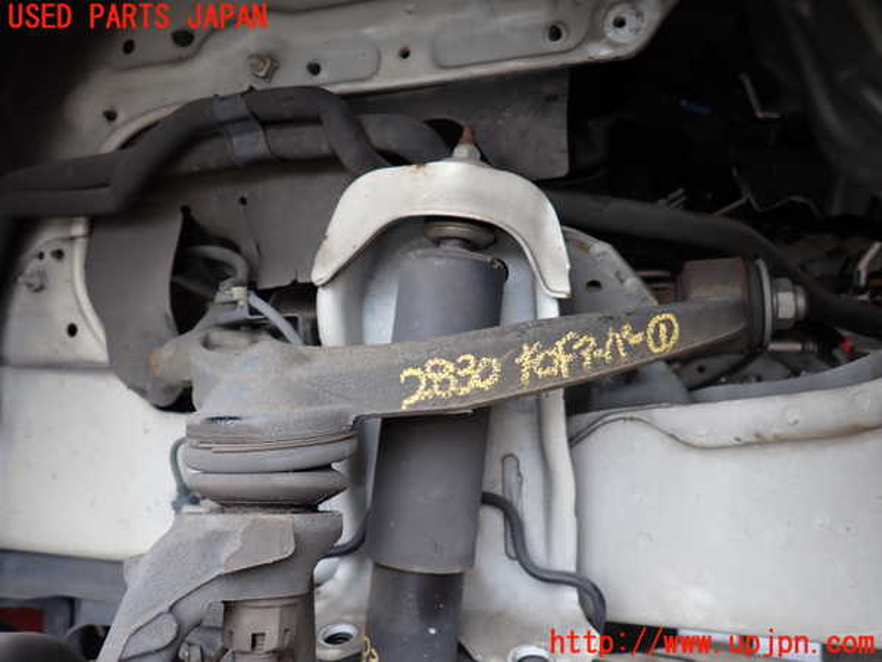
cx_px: 441
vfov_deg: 54.9
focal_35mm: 25
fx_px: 637
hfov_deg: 69.4
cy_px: 331
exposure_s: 1/80
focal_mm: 4.5
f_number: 2
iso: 100
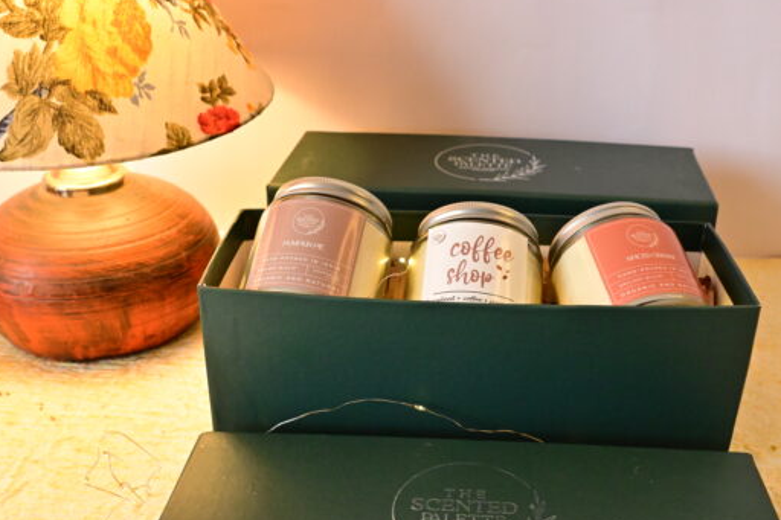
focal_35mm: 41
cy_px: 295
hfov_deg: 47.3
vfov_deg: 32.6
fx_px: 889
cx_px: 447
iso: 8000
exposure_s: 1/320
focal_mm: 35
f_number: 7.1
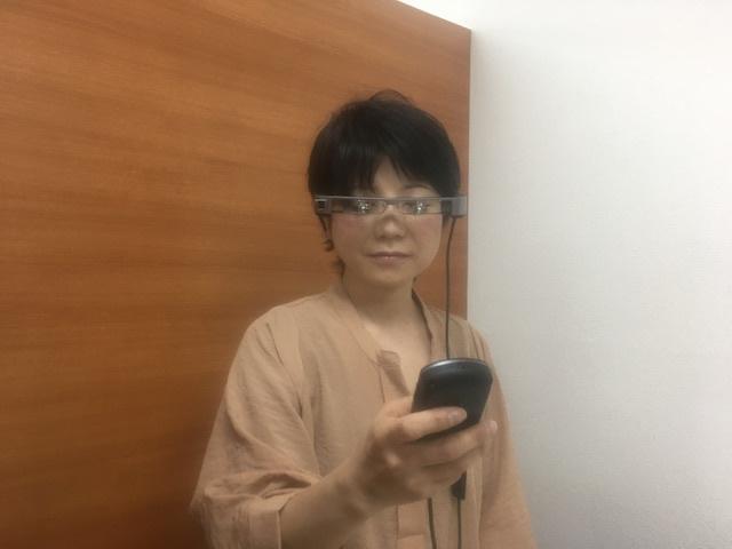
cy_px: 274
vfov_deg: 48.2
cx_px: 366
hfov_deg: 61.7
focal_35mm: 29
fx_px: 613
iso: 80
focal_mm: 4.15
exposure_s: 1/30
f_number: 2.2
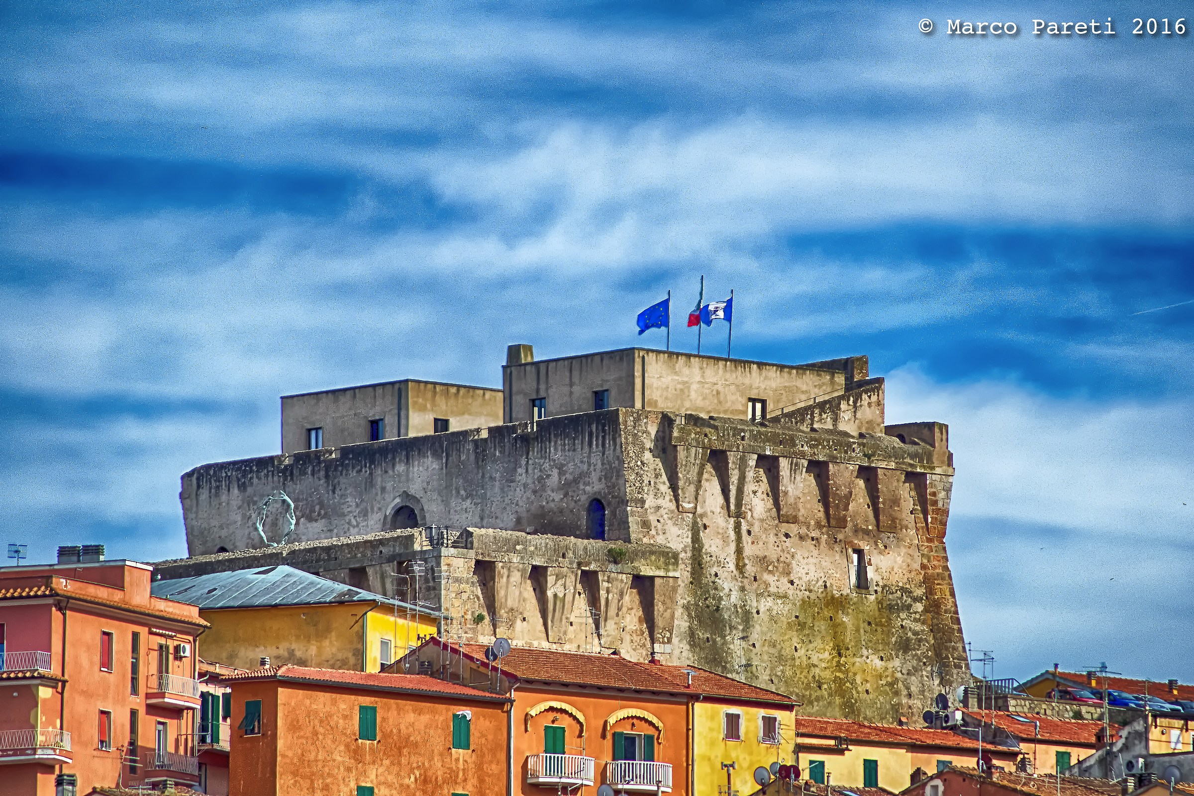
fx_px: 9700
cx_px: 597
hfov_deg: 7.0
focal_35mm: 292
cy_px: 398
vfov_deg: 4.7
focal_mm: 195
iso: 360
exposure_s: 1/2000
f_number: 5.6
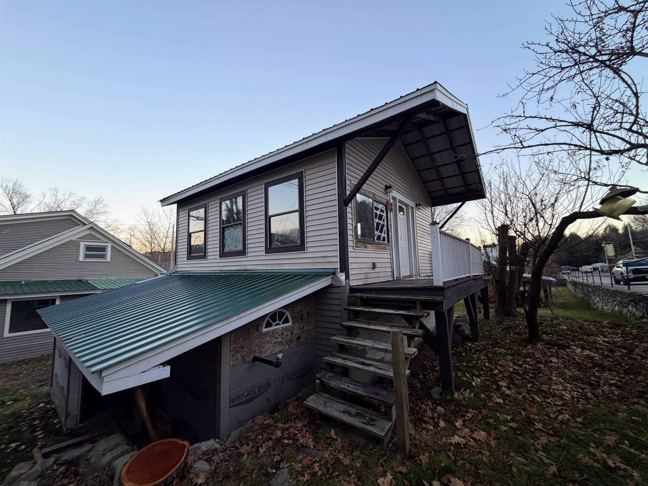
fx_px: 262
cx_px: 324
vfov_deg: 85.7
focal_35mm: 14
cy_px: 243
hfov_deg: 102.1
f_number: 2.2
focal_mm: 2.22
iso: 80
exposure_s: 1/121
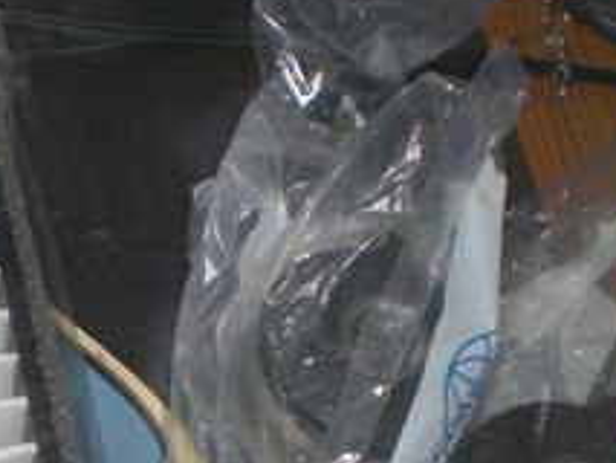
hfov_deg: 16.9
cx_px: 9
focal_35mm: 114
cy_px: 628
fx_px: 2030
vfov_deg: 12.5
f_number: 3.1
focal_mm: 6.3
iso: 100
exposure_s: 1/60
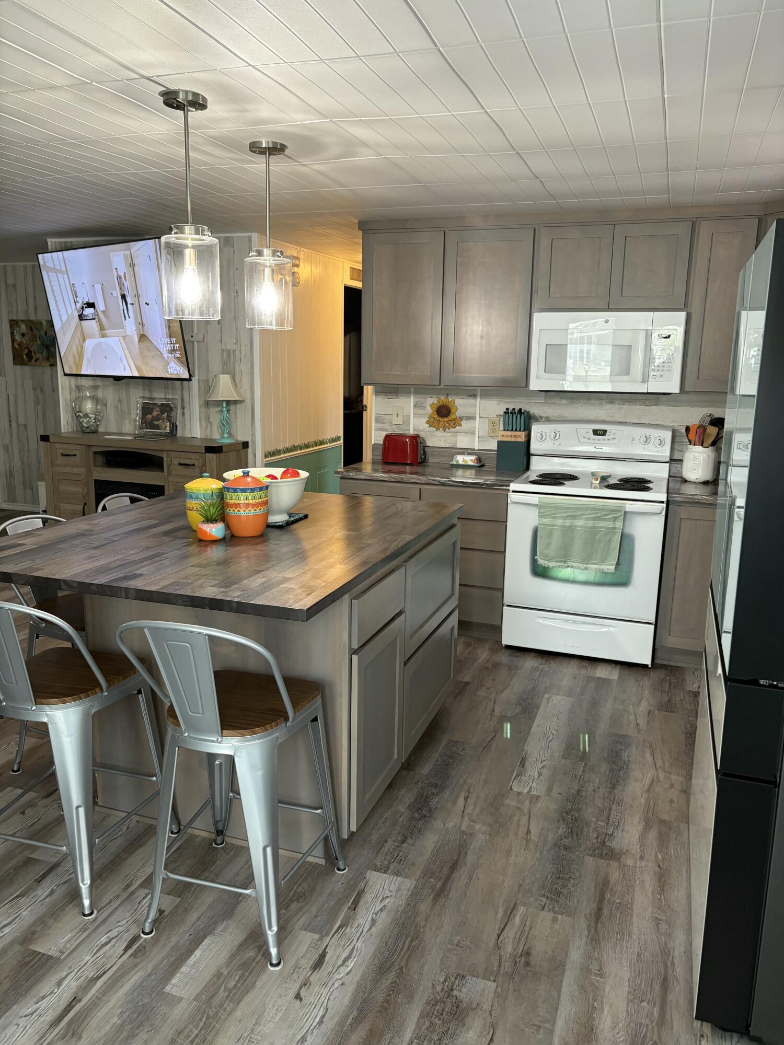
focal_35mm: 26
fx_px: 785
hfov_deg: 53.1
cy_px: 522
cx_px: 392
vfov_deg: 67.3
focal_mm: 5.96
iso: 125
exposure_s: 1/60
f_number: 1.6
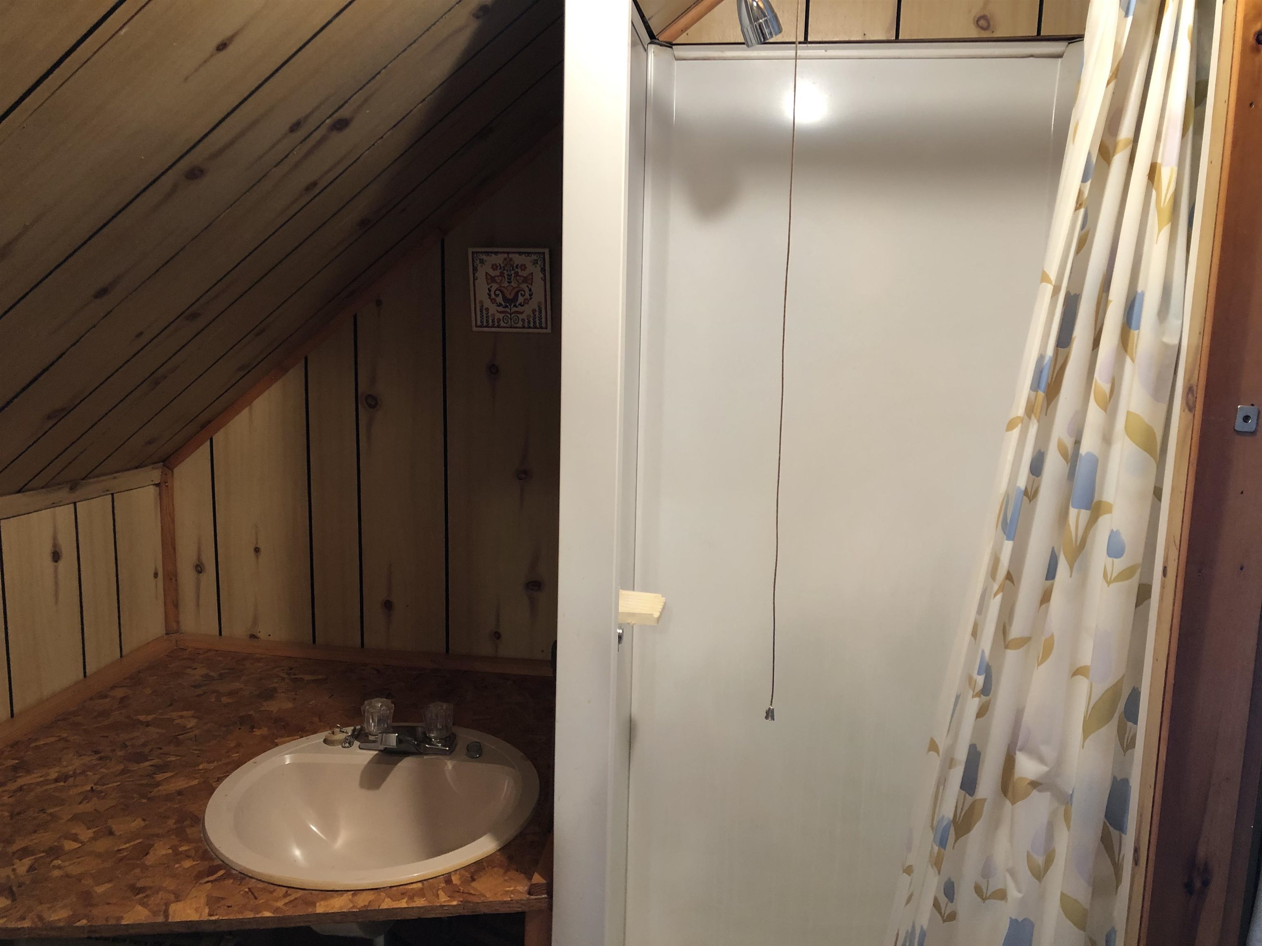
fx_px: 1021
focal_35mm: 28
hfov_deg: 63.4
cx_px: 631
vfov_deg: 49.7
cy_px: 473
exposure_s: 1/15
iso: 40
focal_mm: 4
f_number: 1.8
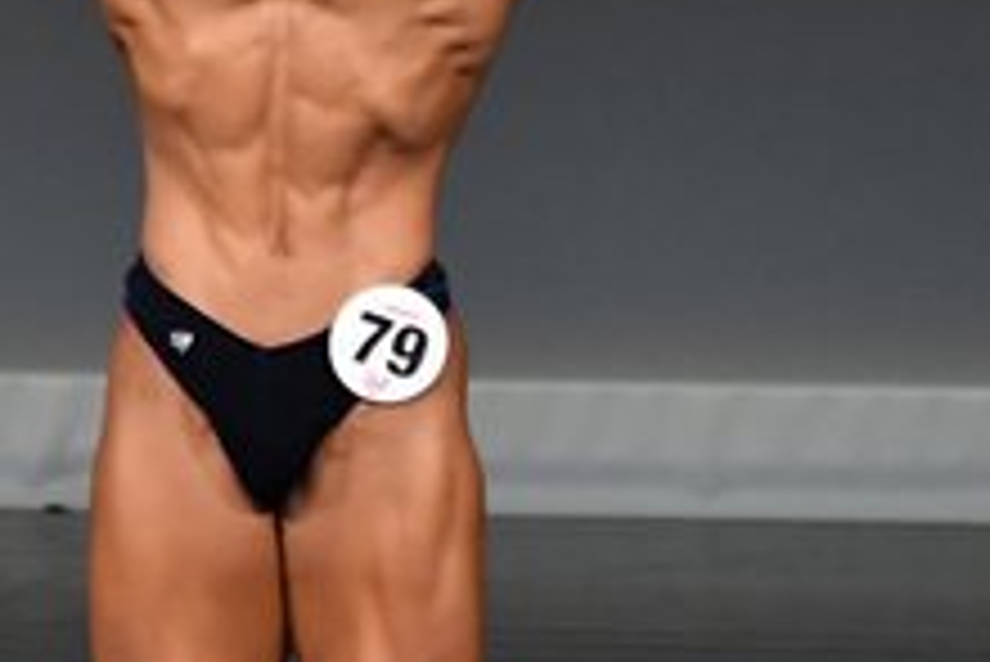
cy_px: 302
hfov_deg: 1.6
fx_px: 36295
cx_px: 340
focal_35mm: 1319
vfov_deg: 1.0
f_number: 5.6
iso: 4000
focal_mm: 250
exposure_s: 1/400
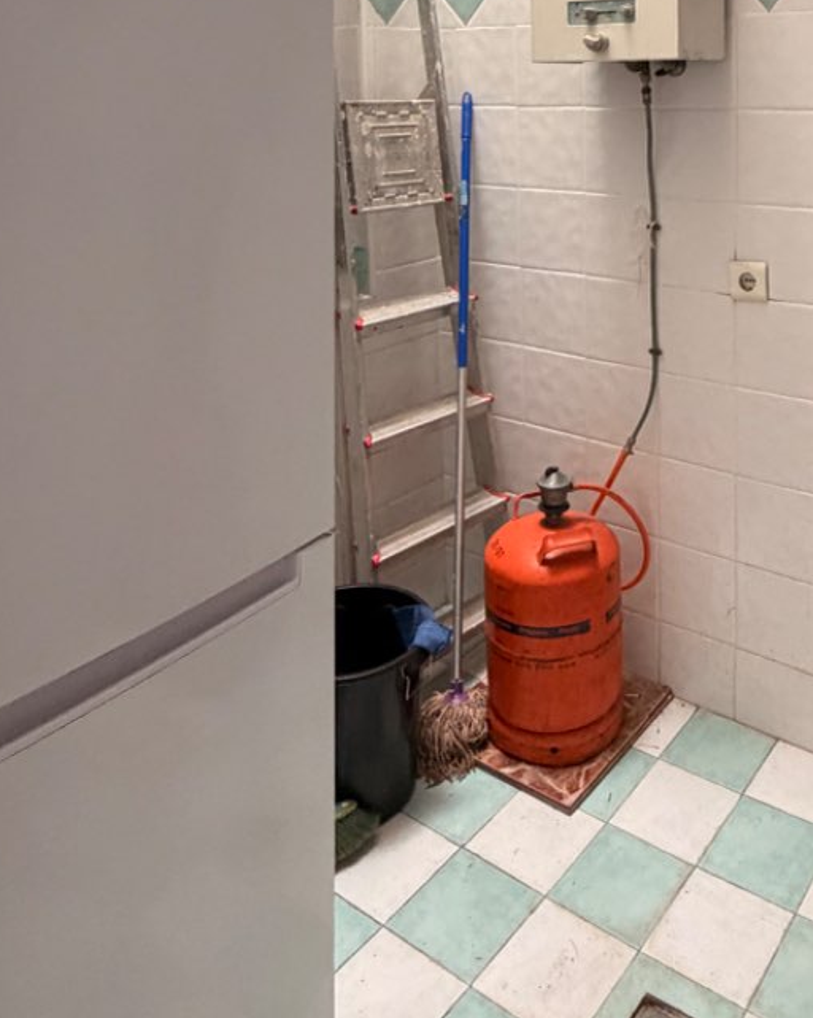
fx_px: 963
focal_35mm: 32
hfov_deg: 43.8
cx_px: 641
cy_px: 176
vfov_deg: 51.5
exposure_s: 1/107
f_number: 2.2
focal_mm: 2.22
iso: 320
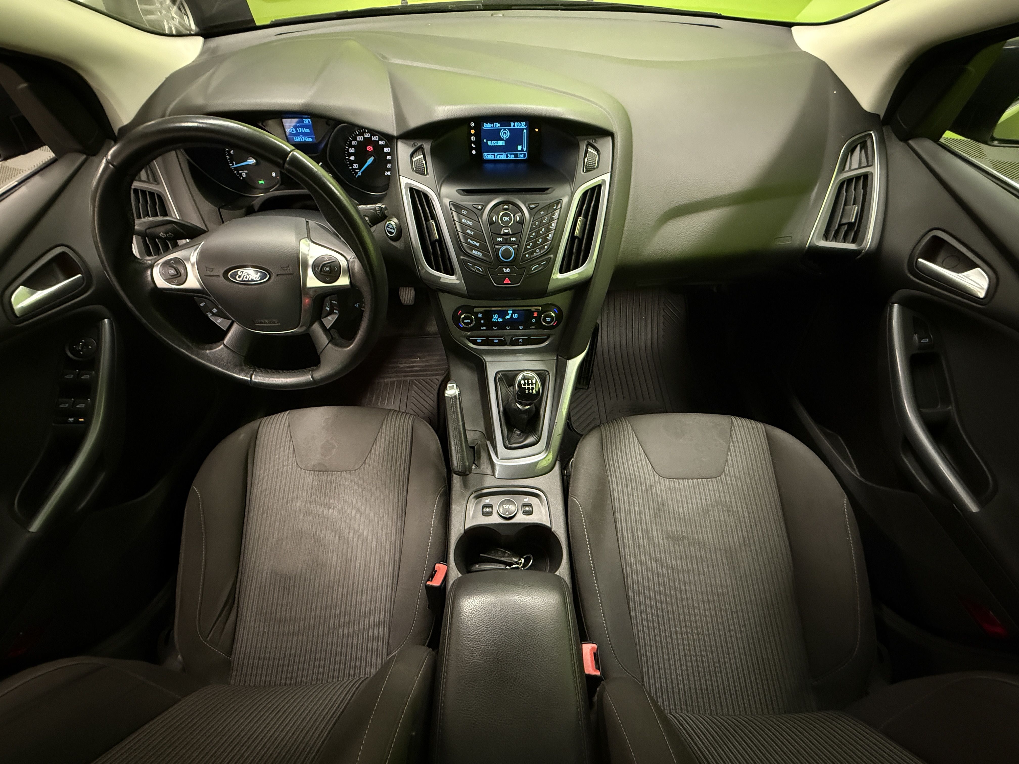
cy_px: 382
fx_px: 412
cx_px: 510
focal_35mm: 14
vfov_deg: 85.7
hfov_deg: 102.1
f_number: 2.2
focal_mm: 2.22
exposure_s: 1/50
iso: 1000
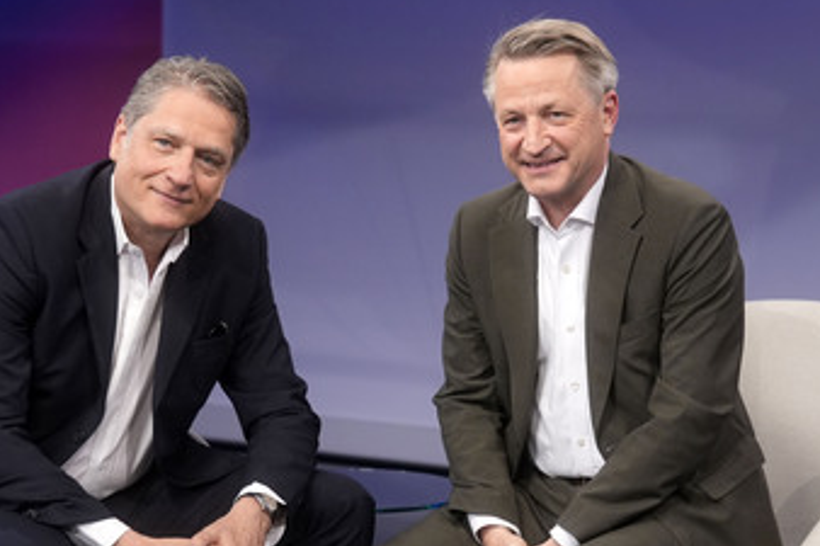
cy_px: 332
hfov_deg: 33.4
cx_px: 351
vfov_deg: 22.6
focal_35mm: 60
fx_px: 1366
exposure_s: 1/250
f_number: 2.2
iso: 640
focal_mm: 30
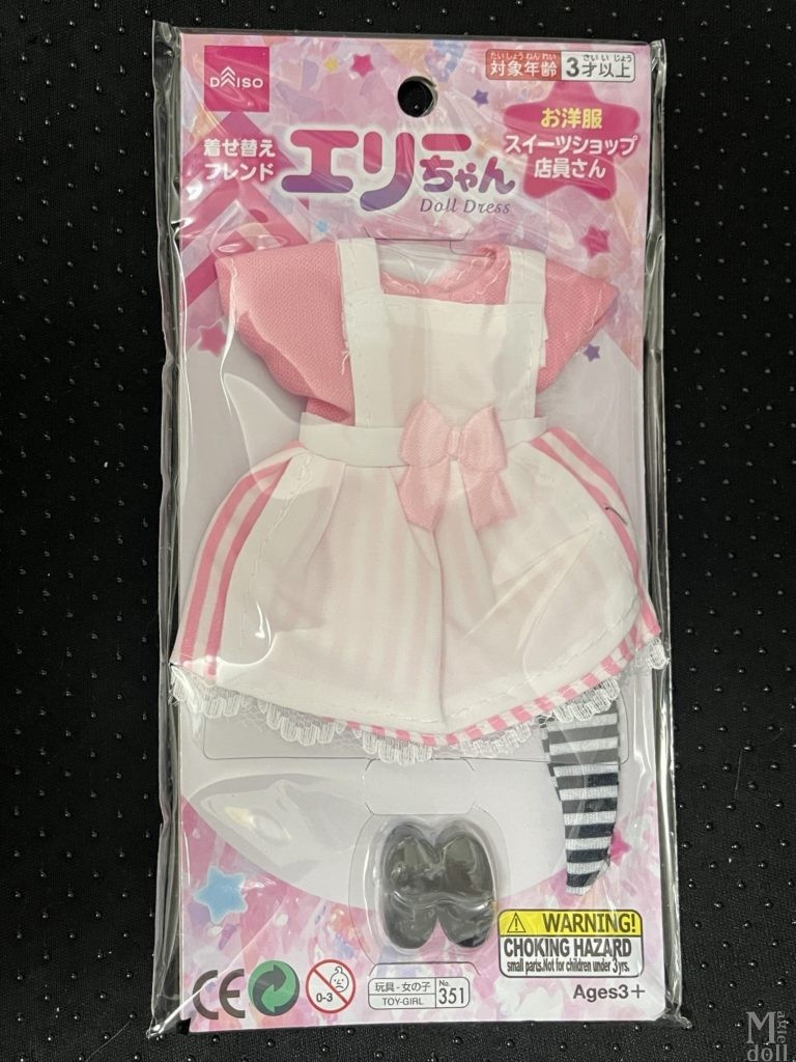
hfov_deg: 53.1
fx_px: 797
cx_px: 398
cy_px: 531
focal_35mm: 26
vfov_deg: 67.3
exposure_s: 1/33
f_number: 1.6
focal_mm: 5.1
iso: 400
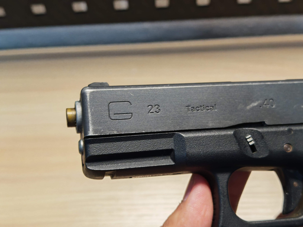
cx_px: 152
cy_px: 114
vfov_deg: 30.3
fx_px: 420
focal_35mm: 48
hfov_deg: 39.7
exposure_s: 1/100
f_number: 2
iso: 125
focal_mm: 6.83
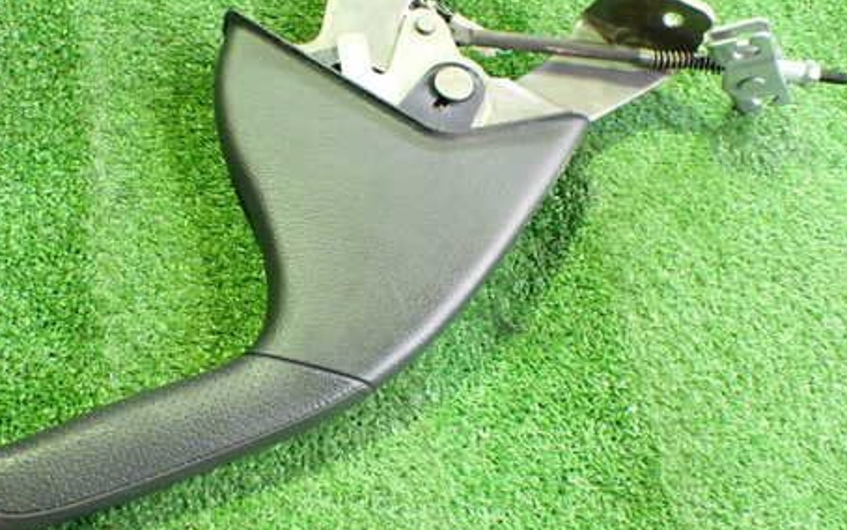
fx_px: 970
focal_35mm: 42
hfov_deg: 47.0
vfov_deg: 30.6
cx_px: 356
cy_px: 256
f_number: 2.3
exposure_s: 1/30
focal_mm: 5.4
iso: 1000
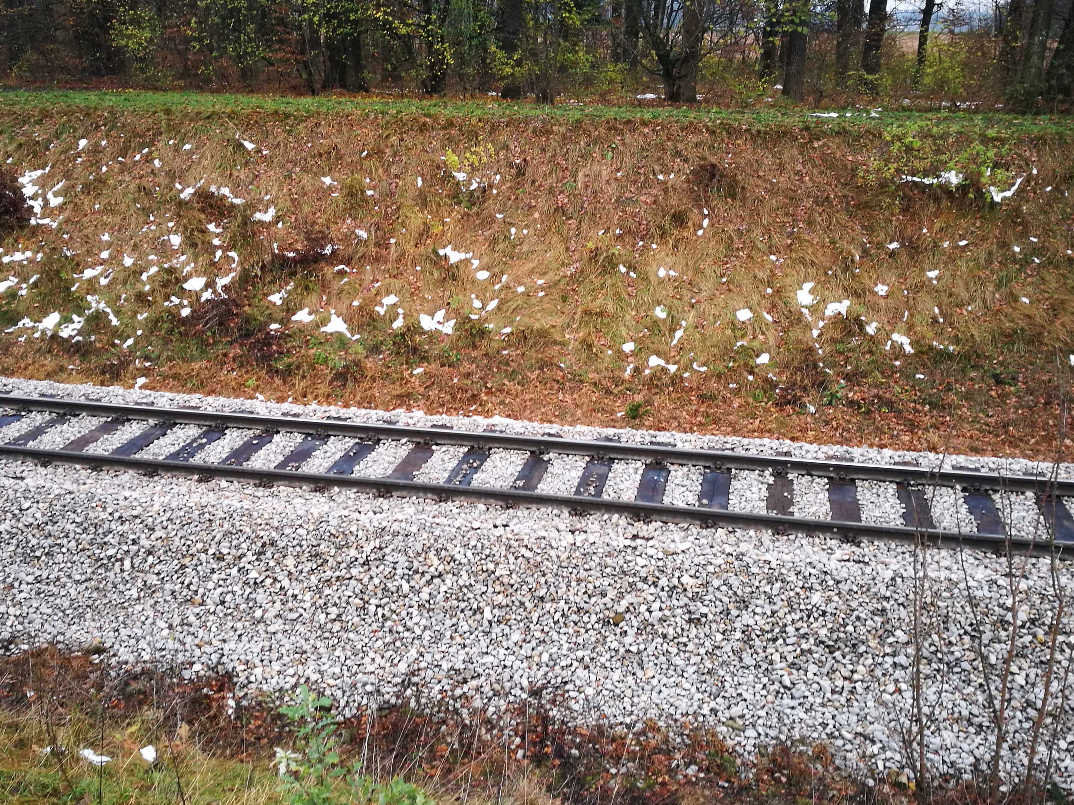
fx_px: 1148
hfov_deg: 50.1
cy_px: 382
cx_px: 506
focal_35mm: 37
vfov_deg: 38.7
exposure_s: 1/33.3
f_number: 4
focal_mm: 4.5
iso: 160
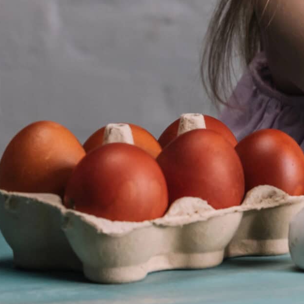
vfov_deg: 5.9
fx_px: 2931
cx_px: 610
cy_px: -78
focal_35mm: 295
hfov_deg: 5.8
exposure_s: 1/125
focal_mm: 85
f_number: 8
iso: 250
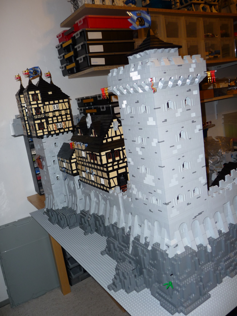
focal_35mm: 30
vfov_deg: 60.0
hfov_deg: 46.8
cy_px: 158
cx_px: 118
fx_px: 274
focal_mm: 5
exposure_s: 1/30
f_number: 3.4
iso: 100
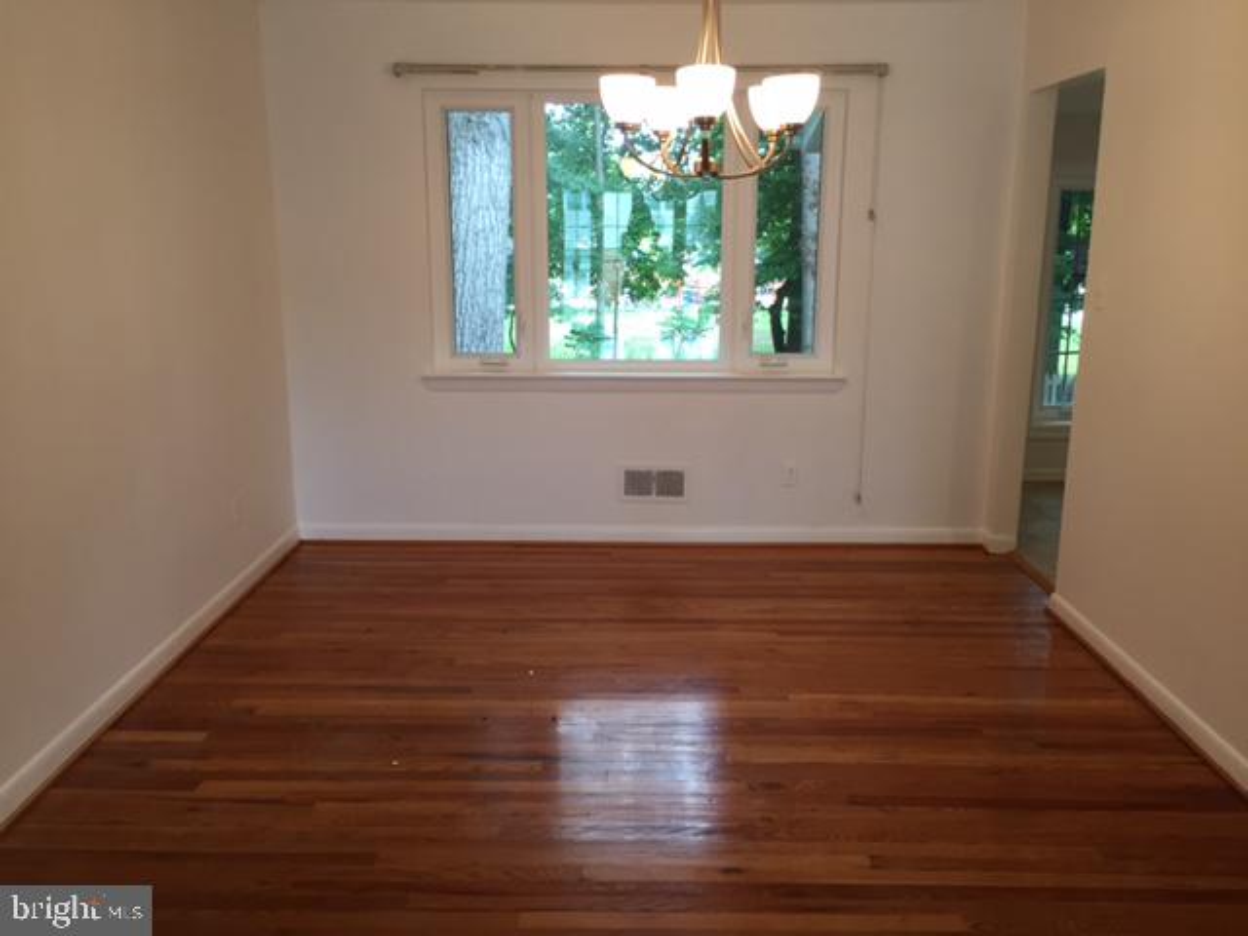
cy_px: 468
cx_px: 624
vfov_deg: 48.2
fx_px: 1046
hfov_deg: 61.7
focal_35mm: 29
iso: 32
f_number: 2.2
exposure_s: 1/30
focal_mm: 4.15
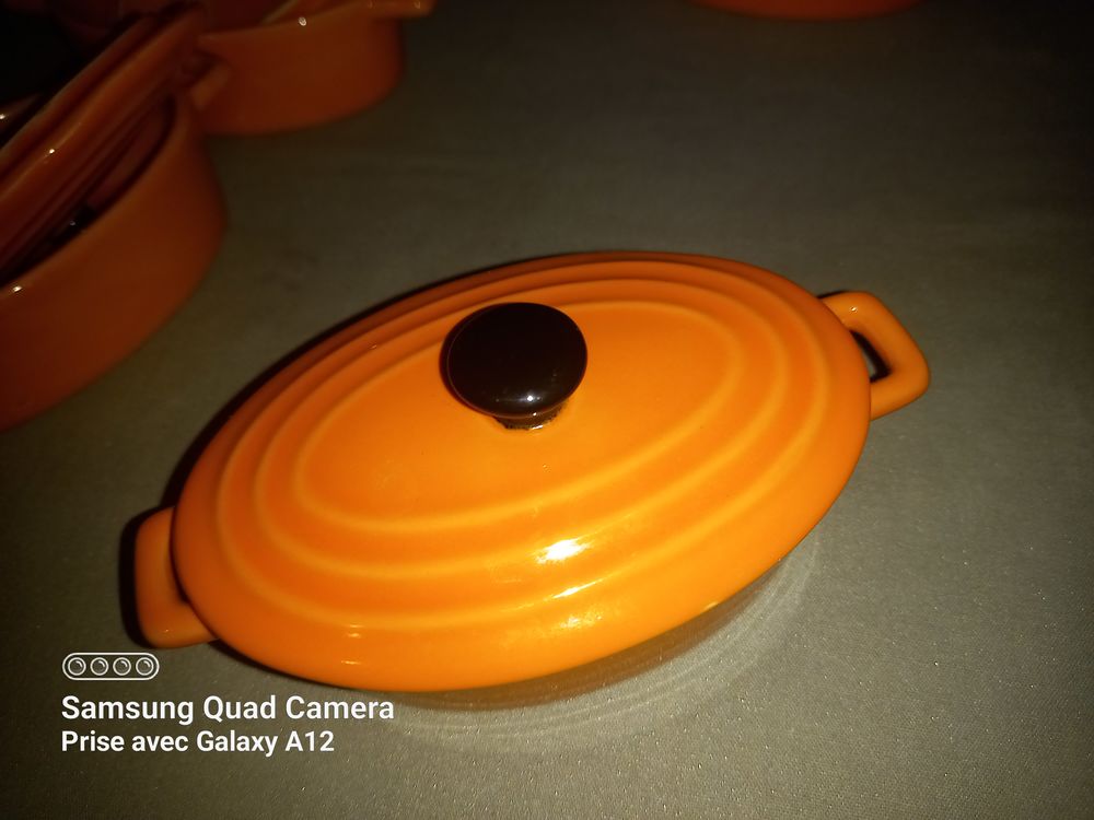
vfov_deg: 54.9
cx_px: 547
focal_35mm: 25
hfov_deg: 69.4
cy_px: 410
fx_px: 790
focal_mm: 4.6
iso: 64
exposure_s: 1/100
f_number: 2
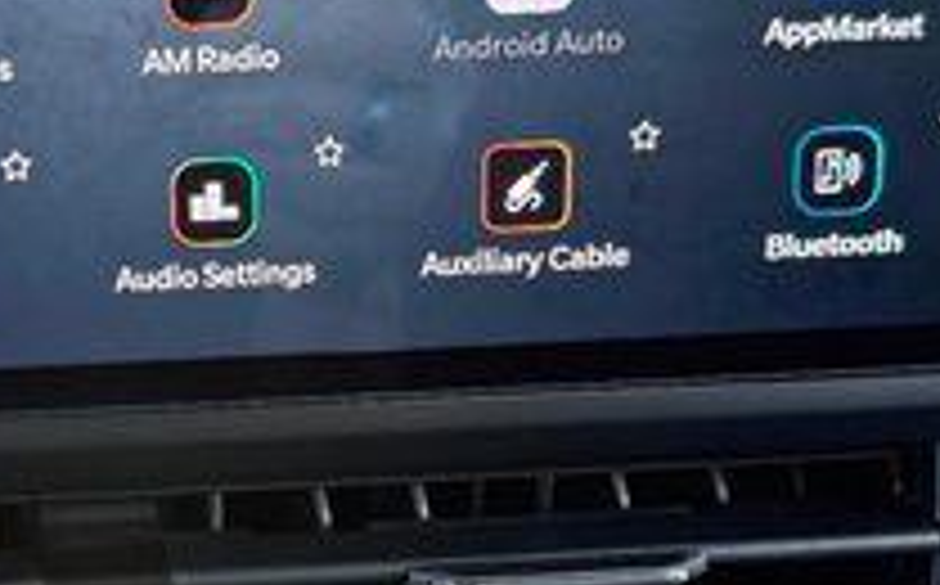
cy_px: 400
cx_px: 90
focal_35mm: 78
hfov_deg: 25.7
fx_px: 1996
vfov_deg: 16.6
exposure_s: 1/111
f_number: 1.78
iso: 200
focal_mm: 6.76
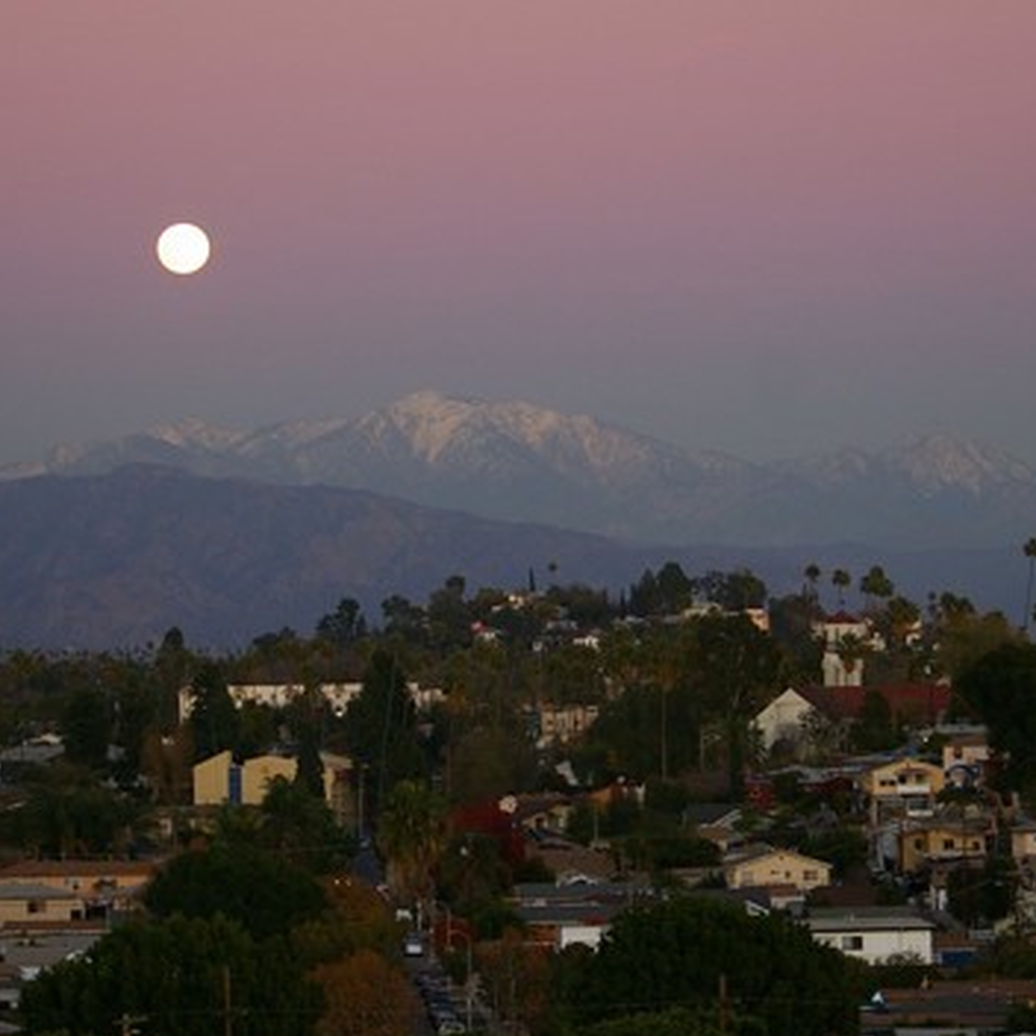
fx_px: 5485
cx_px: 512
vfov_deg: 10.8
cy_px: 475
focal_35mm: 162
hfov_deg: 10.8
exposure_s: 1/60
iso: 400
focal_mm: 70
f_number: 4
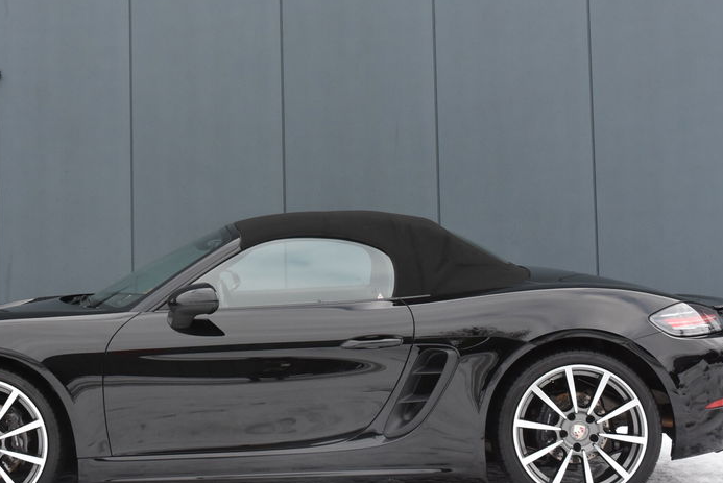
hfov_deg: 29.2
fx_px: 1381
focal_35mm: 69
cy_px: 194
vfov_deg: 19.8
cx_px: 271
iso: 800
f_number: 8
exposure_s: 1/250
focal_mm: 31
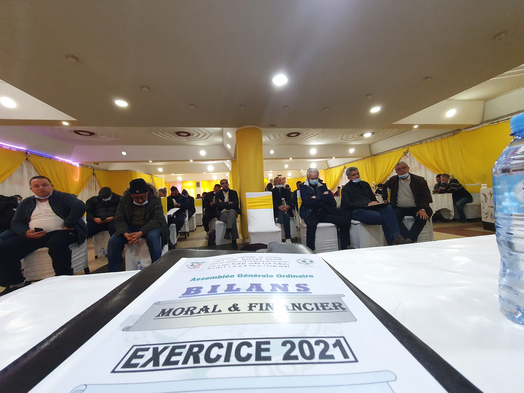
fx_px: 197
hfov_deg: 106.2
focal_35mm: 13
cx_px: 262
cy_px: 196
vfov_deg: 89.9
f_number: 2.2
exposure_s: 1/33
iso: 320
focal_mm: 1.8
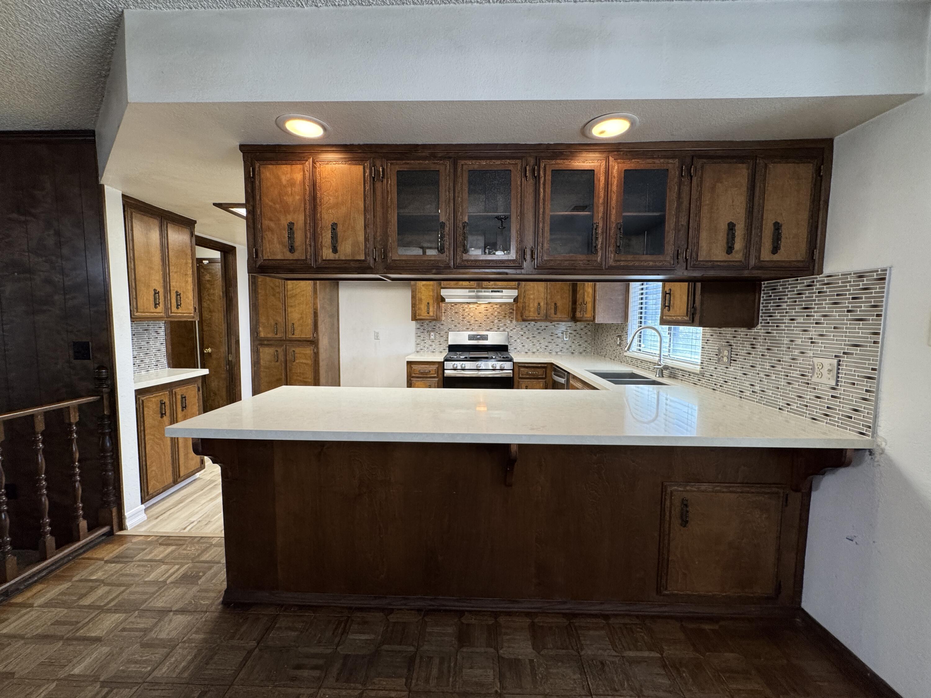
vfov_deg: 85.7
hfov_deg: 102.1
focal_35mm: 14
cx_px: 466
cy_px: 349
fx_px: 377
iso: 250
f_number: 2.2
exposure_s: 1/120
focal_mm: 2.22
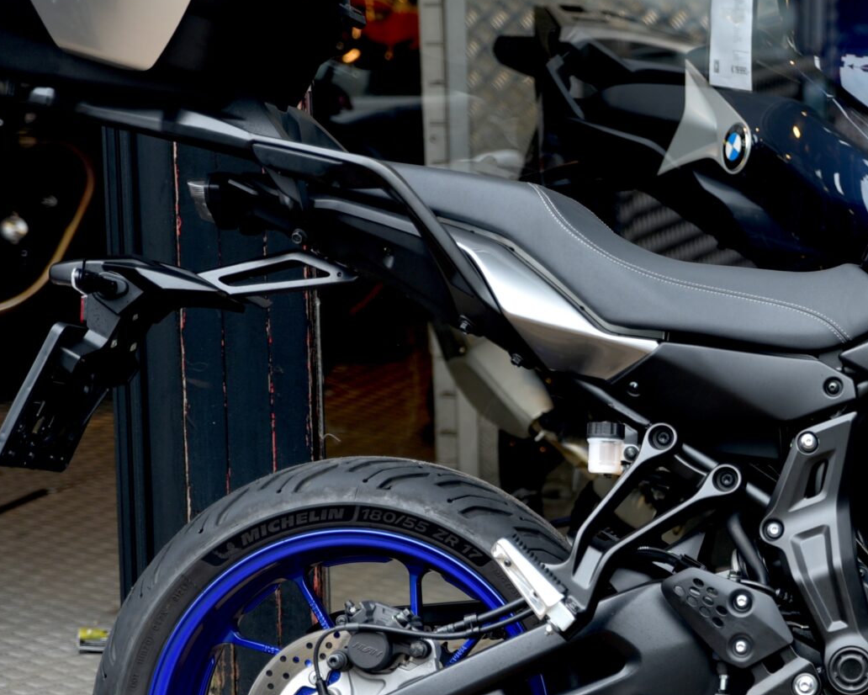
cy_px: 412
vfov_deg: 9.5
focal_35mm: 163
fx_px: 4188
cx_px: 934
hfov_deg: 11.7
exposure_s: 1/50
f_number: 2.8
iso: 100
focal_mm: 70
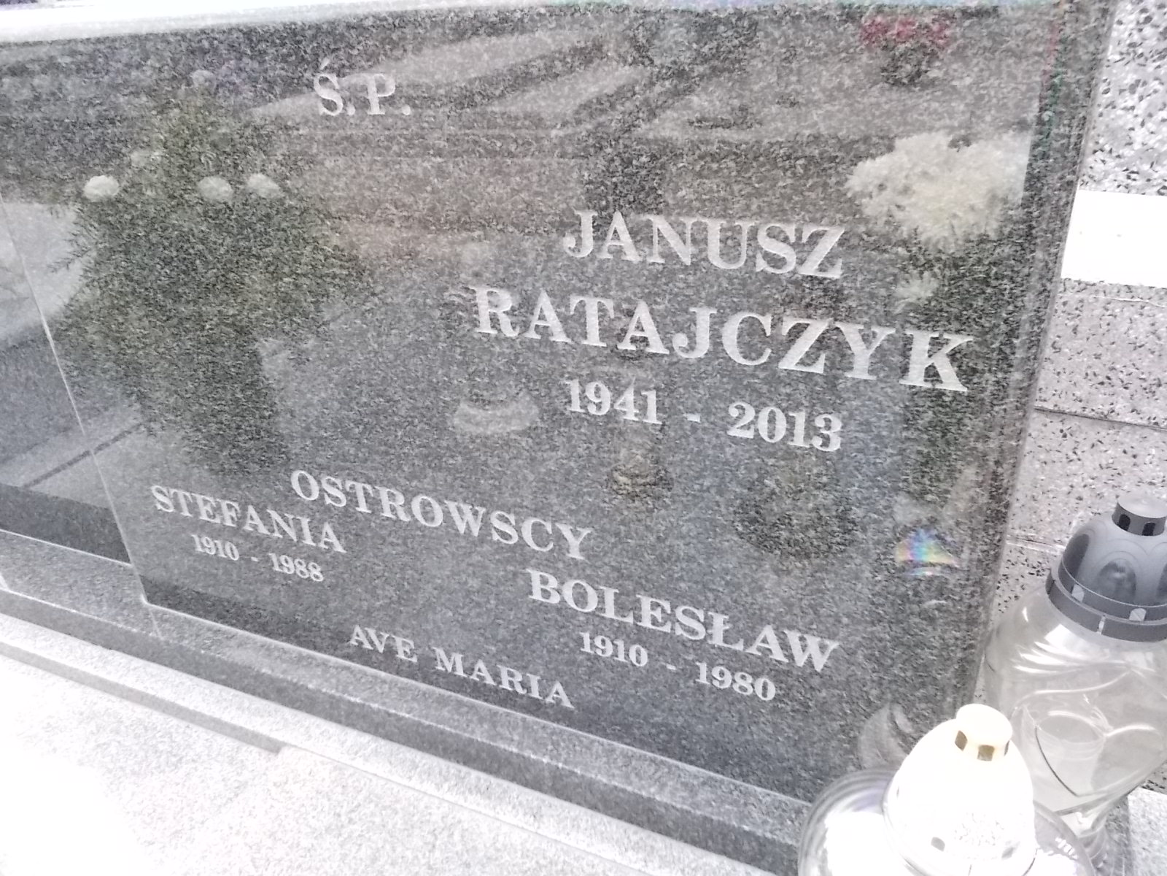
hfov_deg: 67.3
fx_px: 877
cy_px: 438
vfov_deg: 53.1
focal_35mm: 26
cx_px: 584
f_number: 3.2
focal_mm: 4.6
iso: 400
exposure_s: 1/400
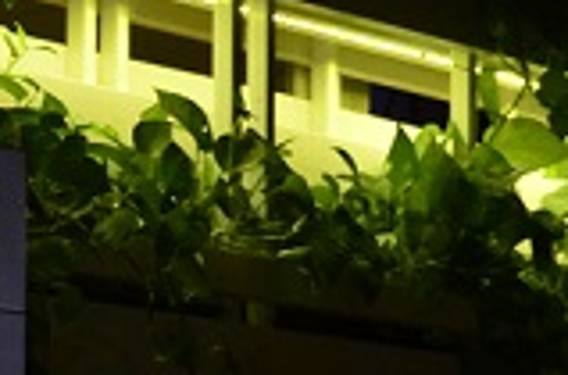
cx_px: 29
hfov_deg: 6.7
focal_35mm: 308
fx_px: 4845
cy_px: 827
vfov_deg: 4.4
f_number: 4.5
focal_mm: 40
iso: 1000
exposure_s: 1/100
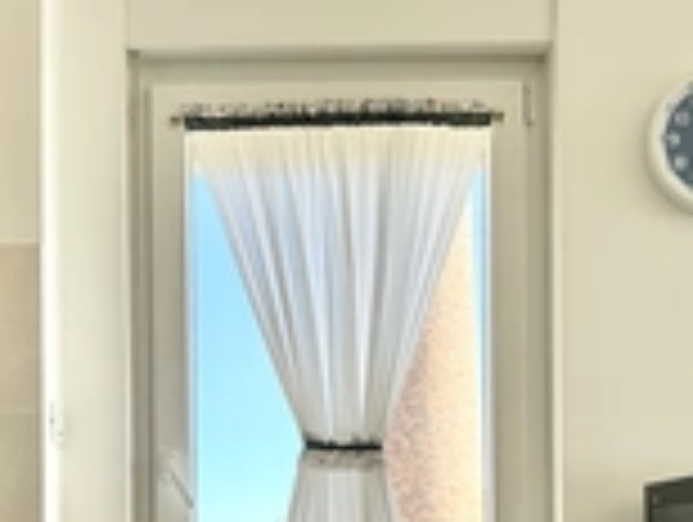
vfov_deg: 24.8
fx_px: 1123
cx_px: 297
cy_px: 536
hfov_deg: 34.2
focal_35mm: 56
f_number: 1.78
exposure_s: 1/570
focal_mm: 6.86
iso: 80
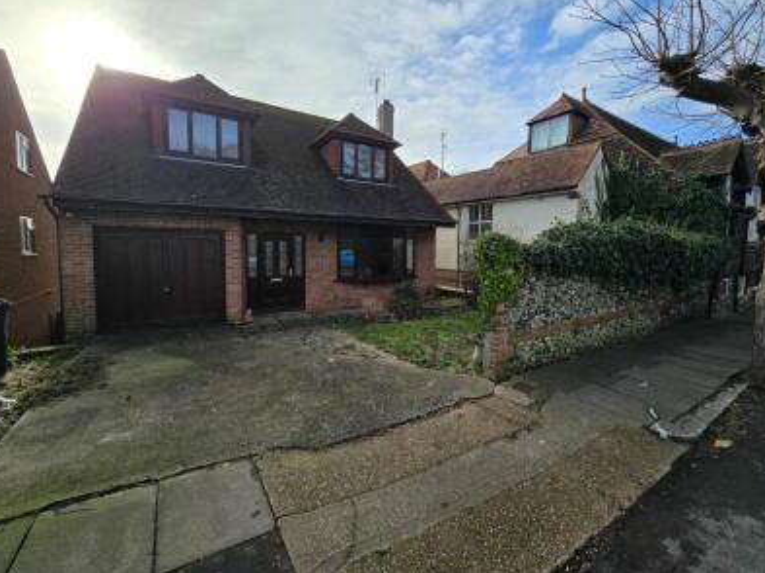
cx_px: 384
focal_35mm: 14
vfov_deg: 85.5
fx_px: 309
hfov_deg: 102.1
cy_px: 268
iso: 50
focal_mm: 2.2
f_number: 2.2
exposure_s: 1/2088
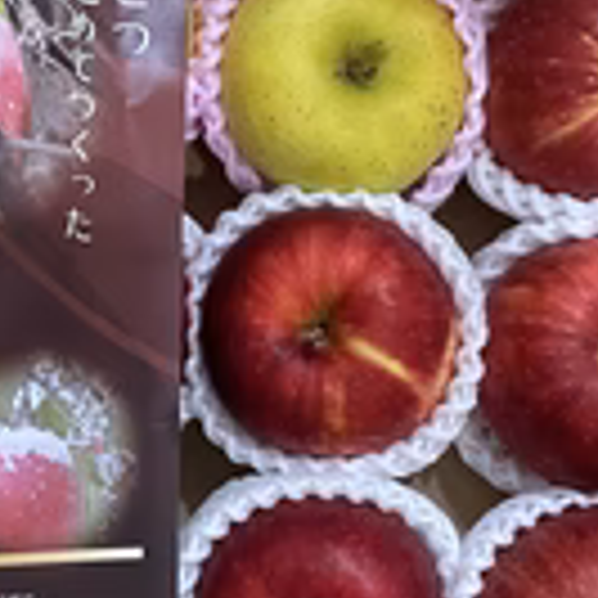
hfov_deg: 25.0
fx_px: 1349
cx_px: 265
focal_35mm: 69
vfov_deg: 25.0
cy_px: 310
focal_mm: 4.2
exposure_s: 1/50
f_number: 1.6
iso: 400
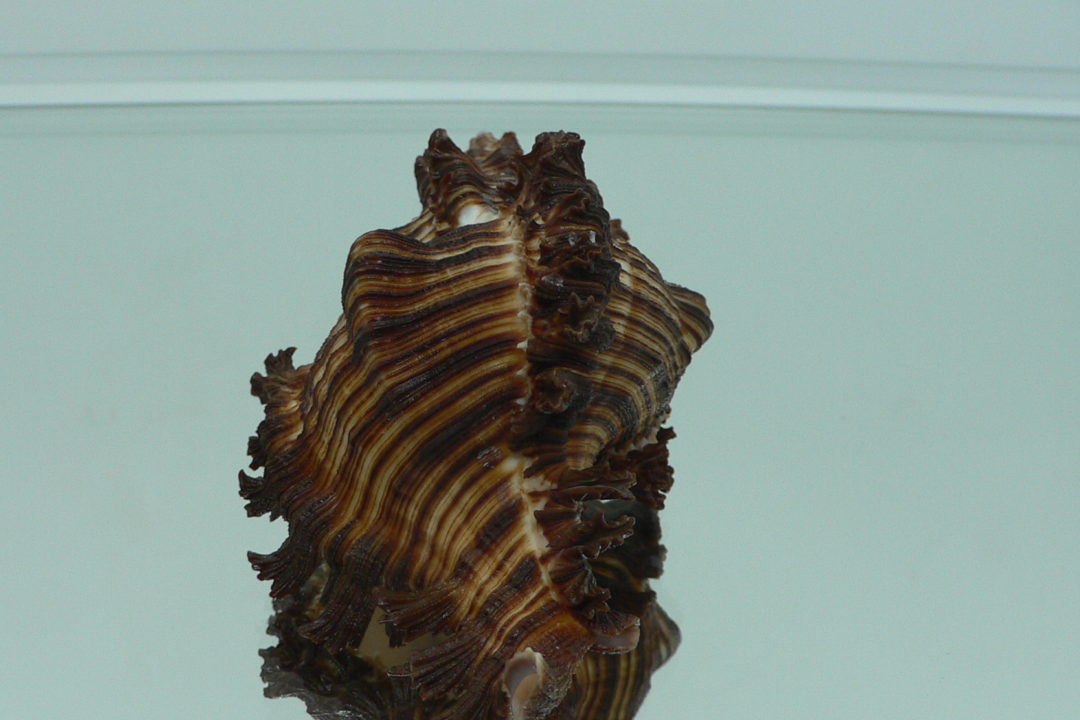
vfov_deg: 30.4
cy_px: 444
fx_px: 1320
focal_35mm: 44
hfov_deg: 44.5
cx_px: 501
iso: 80
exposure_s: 1/60
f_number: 2.8
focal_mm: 4.6
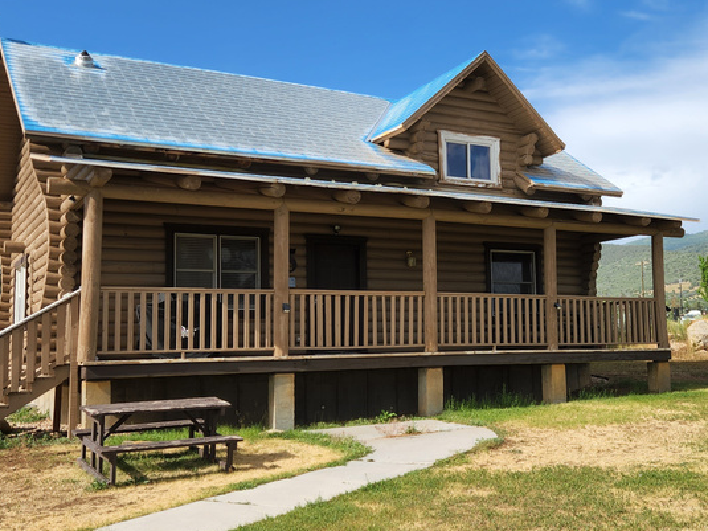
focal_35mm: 44
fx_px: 900
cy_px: 271
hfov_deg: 42.3
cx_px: 478
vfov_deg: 32.9
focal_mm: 5.4
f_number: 1.8
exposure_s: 1/1321
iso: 20
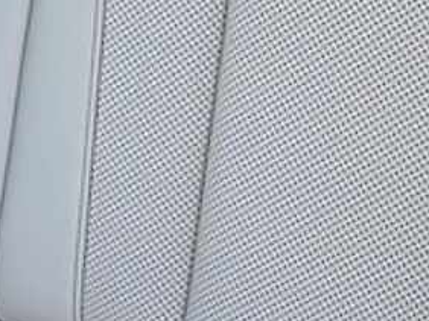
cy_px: -24
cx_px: -105
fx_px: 1758
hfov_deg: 13.5
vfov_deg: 10.3
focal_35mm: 142
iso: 125
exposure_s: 1/193
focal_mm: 6.86
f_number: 1.78
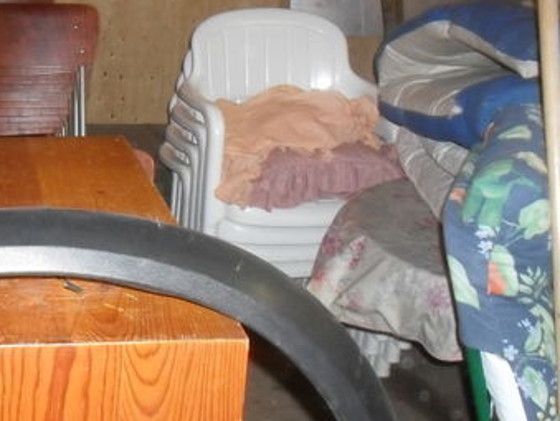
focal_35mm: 66
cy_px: 385
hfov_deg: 28.1
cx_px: 45
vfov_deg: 21.8
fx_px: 1069
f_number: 3.2
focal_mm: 6.3
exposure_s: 1/45
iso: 240
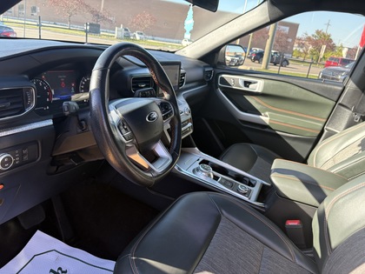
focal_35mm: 26
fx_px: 274
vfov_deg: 53.1
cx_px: 182
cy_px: 137
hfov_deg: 67.3
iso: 80
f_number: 1.6
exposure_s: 1/208
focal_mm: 5.96
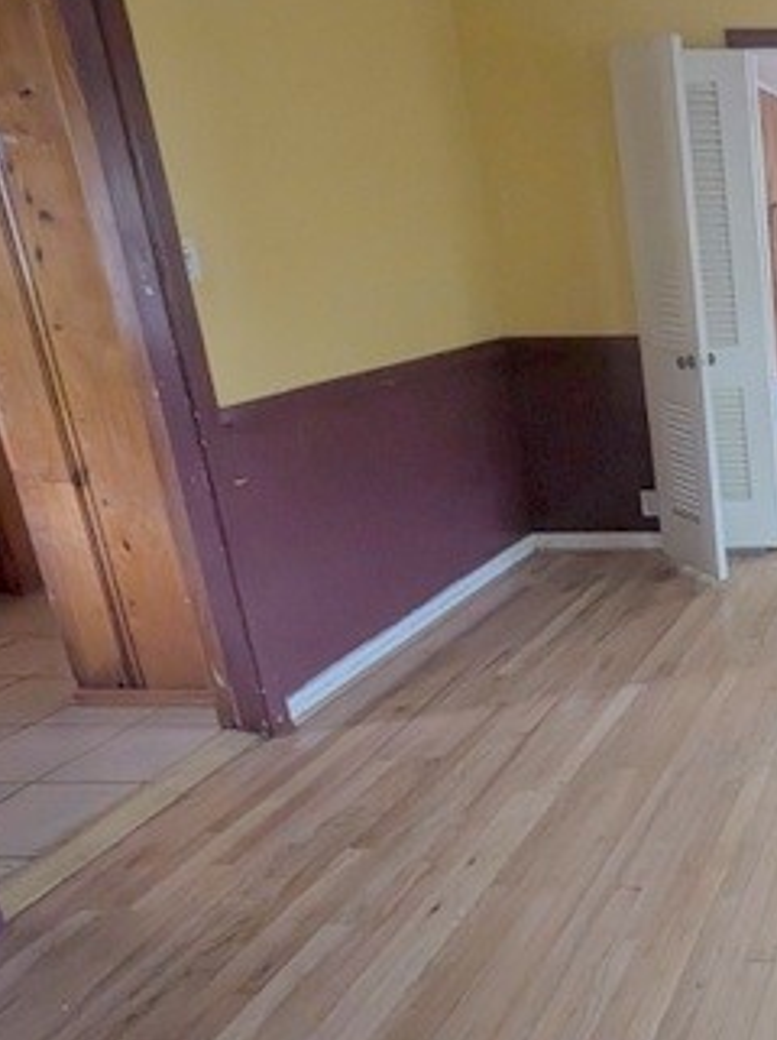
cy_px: 465
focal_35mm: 30
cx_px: 1017
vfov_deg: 59.9
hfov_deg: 33.6
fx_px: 900
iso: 395
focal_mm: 2.23
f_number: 1.95
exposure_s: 1/20
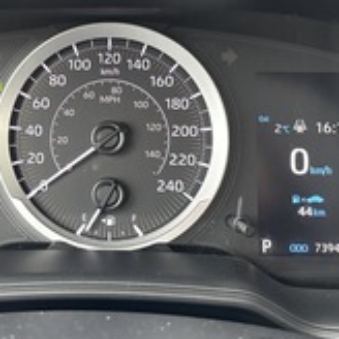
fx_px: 654
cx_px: 76
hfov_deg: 28.6
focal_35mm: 59
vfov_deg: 28.8
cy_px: 100
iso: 500
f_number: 1.6
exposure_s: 1/57
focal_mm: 5.96
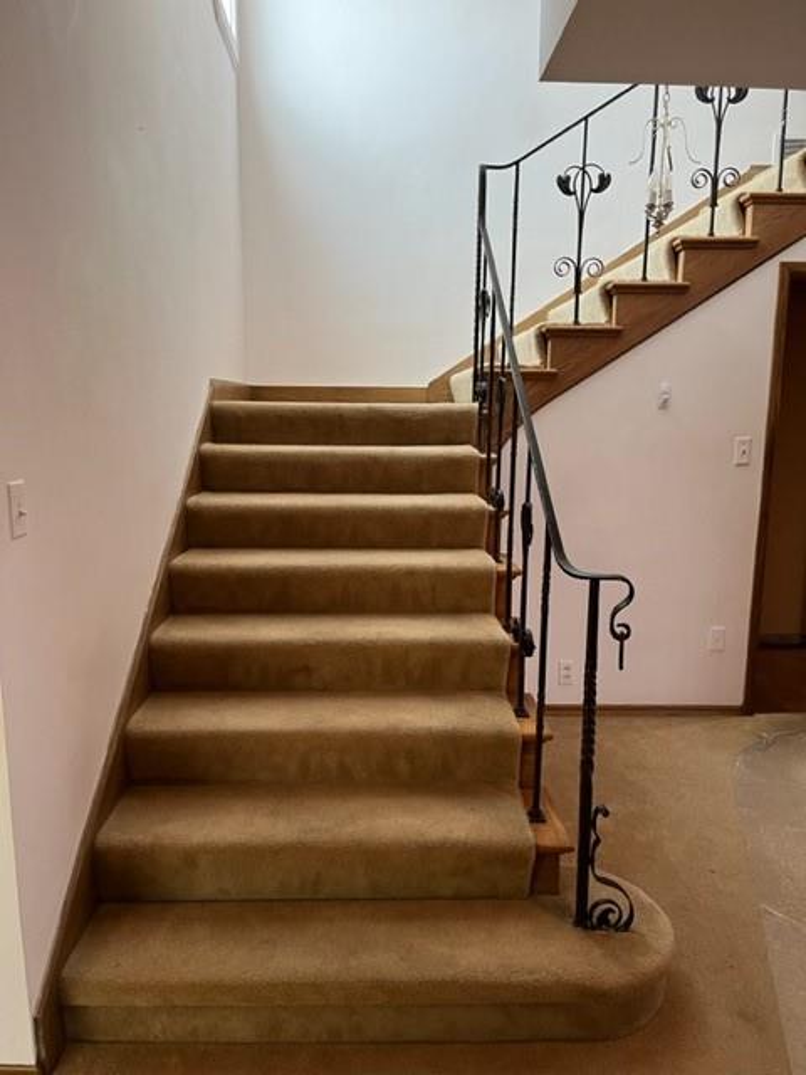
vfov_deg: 67.3
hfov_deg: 53.1
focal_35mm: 26
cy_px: 538
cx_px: 403
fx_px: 807
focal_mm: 5.1
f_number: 1.6
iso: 100
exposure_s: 1/60
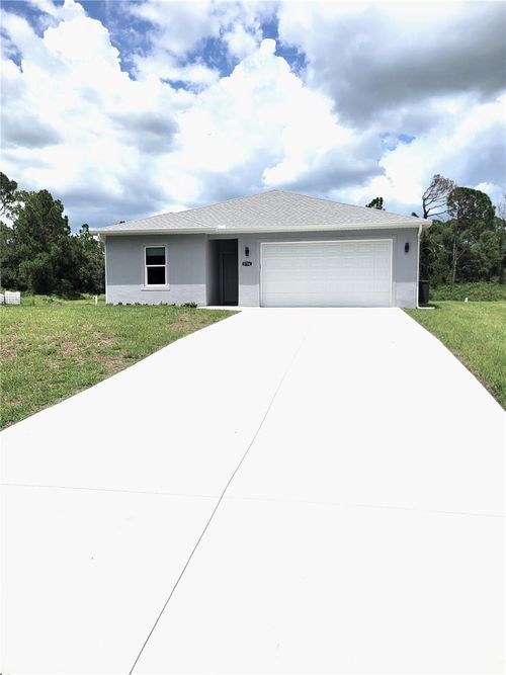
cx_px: 253
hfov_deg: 53.0
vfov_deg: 67.3
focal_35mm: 26
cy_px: 338
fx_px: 507
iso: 40
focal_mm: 5.4
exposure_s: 1/6910
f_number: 1.8
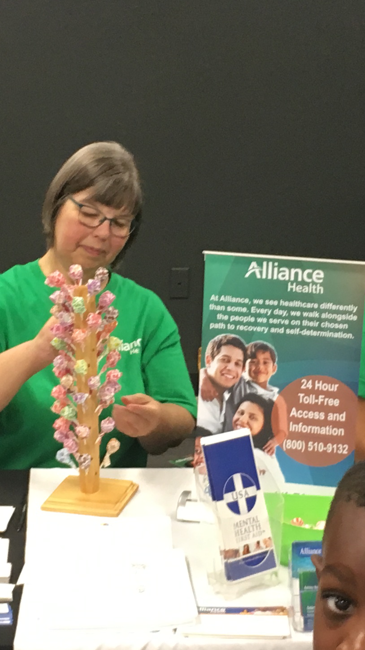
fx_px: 1515
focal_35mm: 88
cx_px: 222
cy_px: 290
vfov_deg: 24.2
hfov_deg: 13.7
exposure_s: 1/30
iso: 80
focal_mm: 4.15
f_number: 2.2
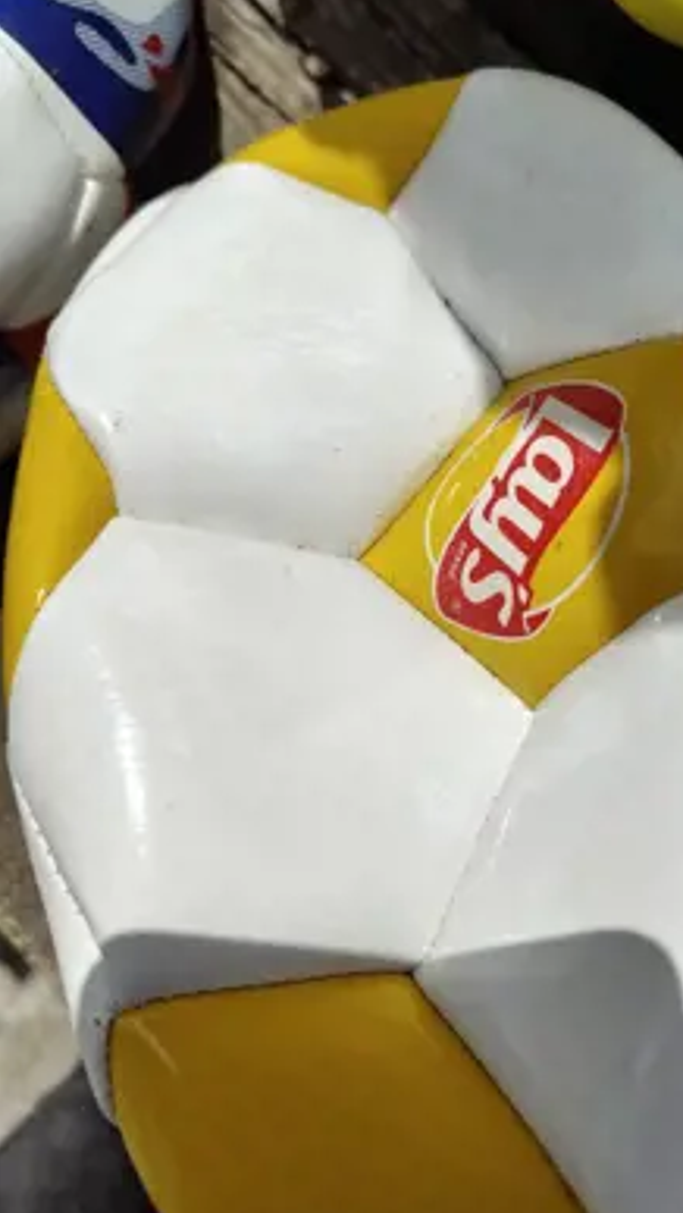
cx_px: 467
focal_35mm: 27
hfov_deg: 42.2
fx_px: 868
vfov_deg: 69.8
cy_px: 608
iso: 64
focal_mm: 5.59
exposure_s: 1/4967
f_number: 1.8
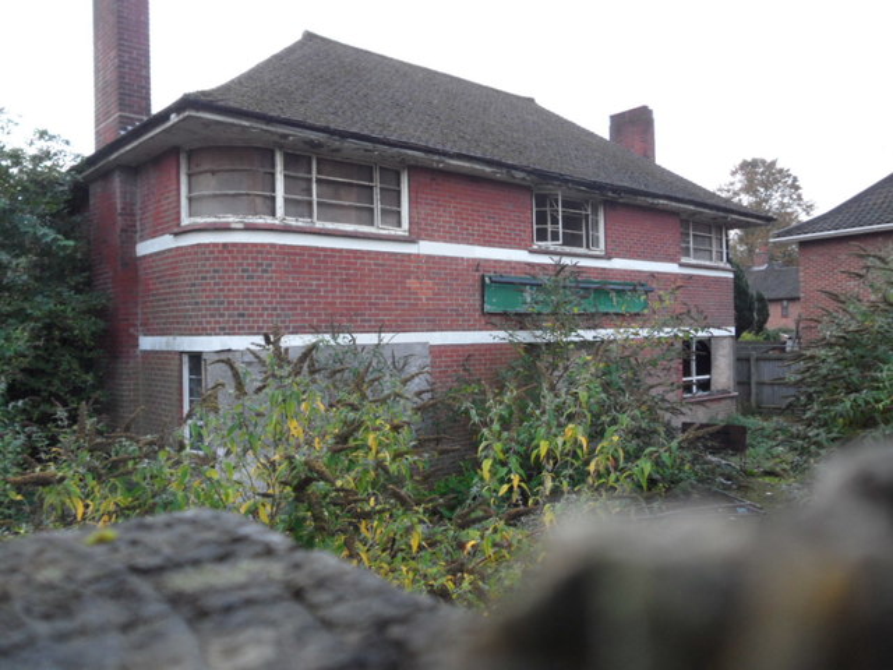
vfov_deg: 51.4
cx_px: 446
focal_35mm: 27
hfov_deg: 65.3
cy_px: 335
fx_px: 697
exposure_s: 1/45
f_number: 3.5
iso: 160
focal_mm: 4.9
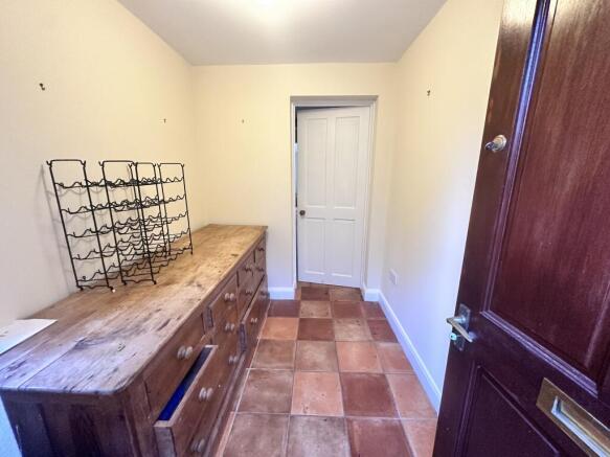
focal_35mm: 14
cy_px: 228
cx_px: 305
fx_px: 247
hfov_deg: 102.1
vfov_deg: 85.7
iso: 320
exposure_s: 1/80
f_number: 2.2
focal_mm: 2.22
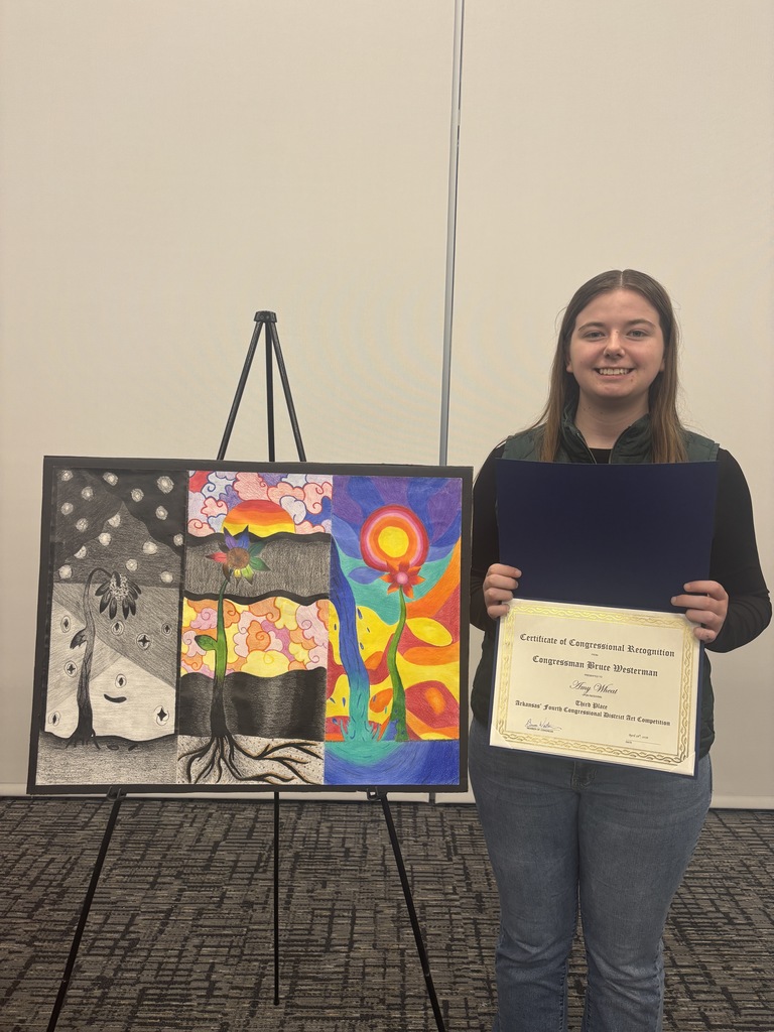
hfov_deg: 53.1
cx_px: 387
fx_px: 775
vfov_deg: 67.3
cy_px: 516
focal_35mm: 26
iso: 100
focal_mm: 5.96
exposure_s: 1/60
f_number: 1.6
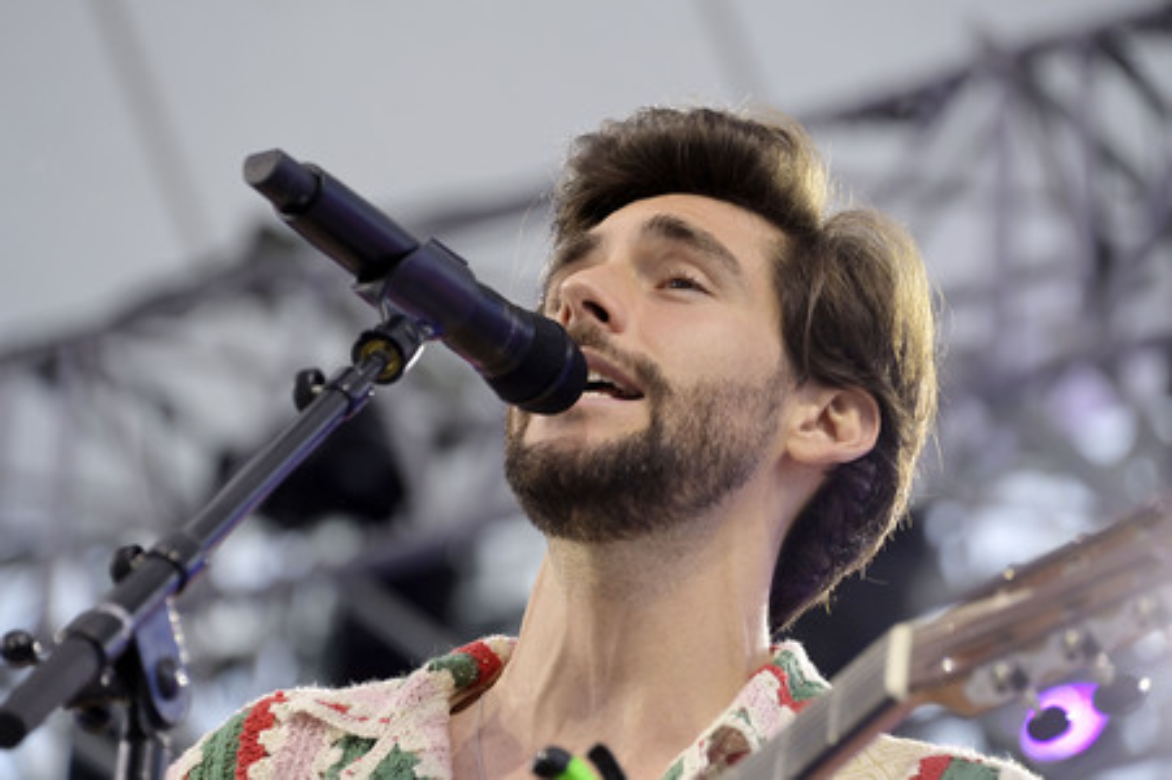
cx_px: 586
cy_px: 390
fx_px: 9759
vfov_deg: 4.6
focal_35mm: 300
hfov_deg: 6.9
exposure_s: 1/500
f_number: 6.3
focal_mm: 300
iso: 1600
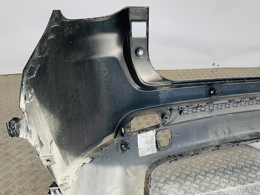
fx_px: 345
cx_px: 186
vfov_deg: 31.4
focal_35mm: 46
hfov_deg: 40.4
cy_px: 122
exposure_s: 1/380
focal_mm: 3
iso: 16
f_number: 1.8
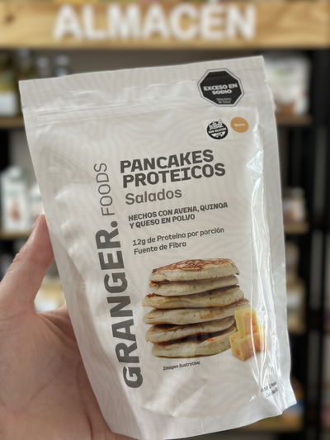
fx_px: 610
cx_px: 165
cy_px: 220
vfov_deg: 39.6
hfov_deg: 30.3
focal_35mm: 48
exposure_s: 1/60
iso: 125
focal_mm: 6.86
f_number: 1.78
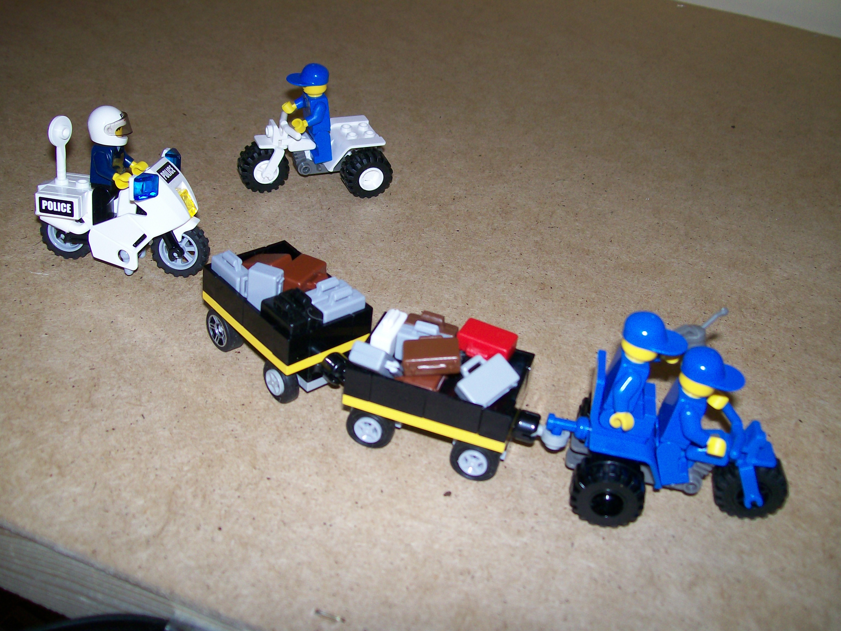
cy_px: 316
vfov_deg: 39.7
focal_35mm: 36
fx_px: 875
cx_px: 420
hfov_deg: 51.4
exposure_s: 1/64
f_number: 2.7
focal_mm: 6
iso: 80
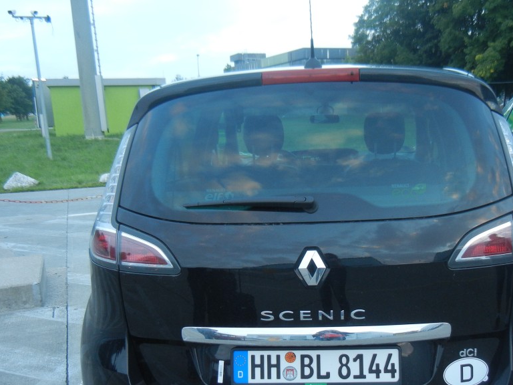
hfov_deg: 46.5
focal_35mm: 40
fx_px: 593
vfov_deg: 35.7
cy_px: 246
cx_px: 309
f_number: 3.5
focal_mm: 5.4
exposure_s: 1/52
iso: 253
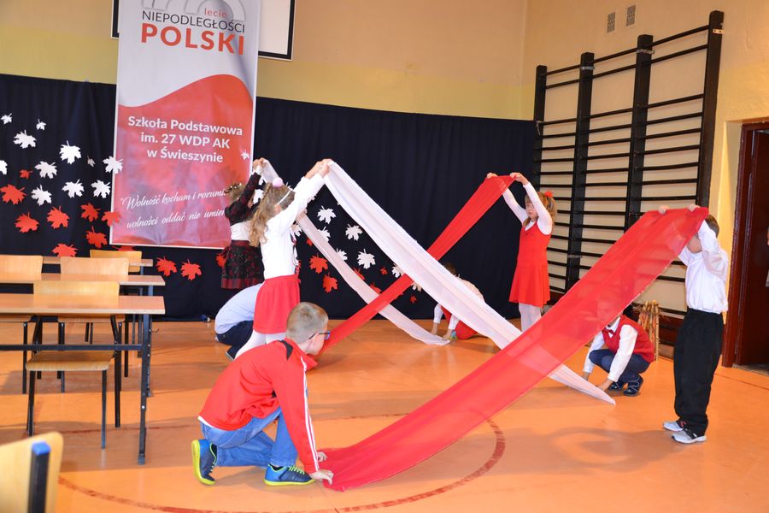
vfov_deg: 40.0
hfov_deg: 57.2
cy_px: 256
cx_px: 384
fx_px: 705
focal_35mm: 33
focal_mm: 22
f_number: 3.8
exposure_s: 1/60
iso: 900
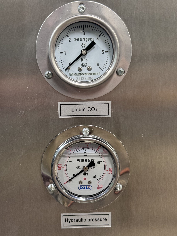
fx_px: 327
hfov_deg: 30.3
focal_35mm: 48
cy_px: 118
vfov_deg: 39.7
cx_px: 88
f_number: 1.78
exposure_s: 1/40
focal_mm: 6.76
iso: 250
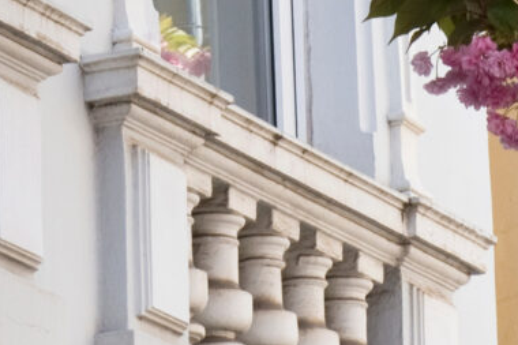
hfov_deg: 4.4
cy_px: -548
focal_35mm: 472
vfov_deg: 2.9
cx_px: 270
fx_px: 6788
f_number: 11
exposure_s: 1/125
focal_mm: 70
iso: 400
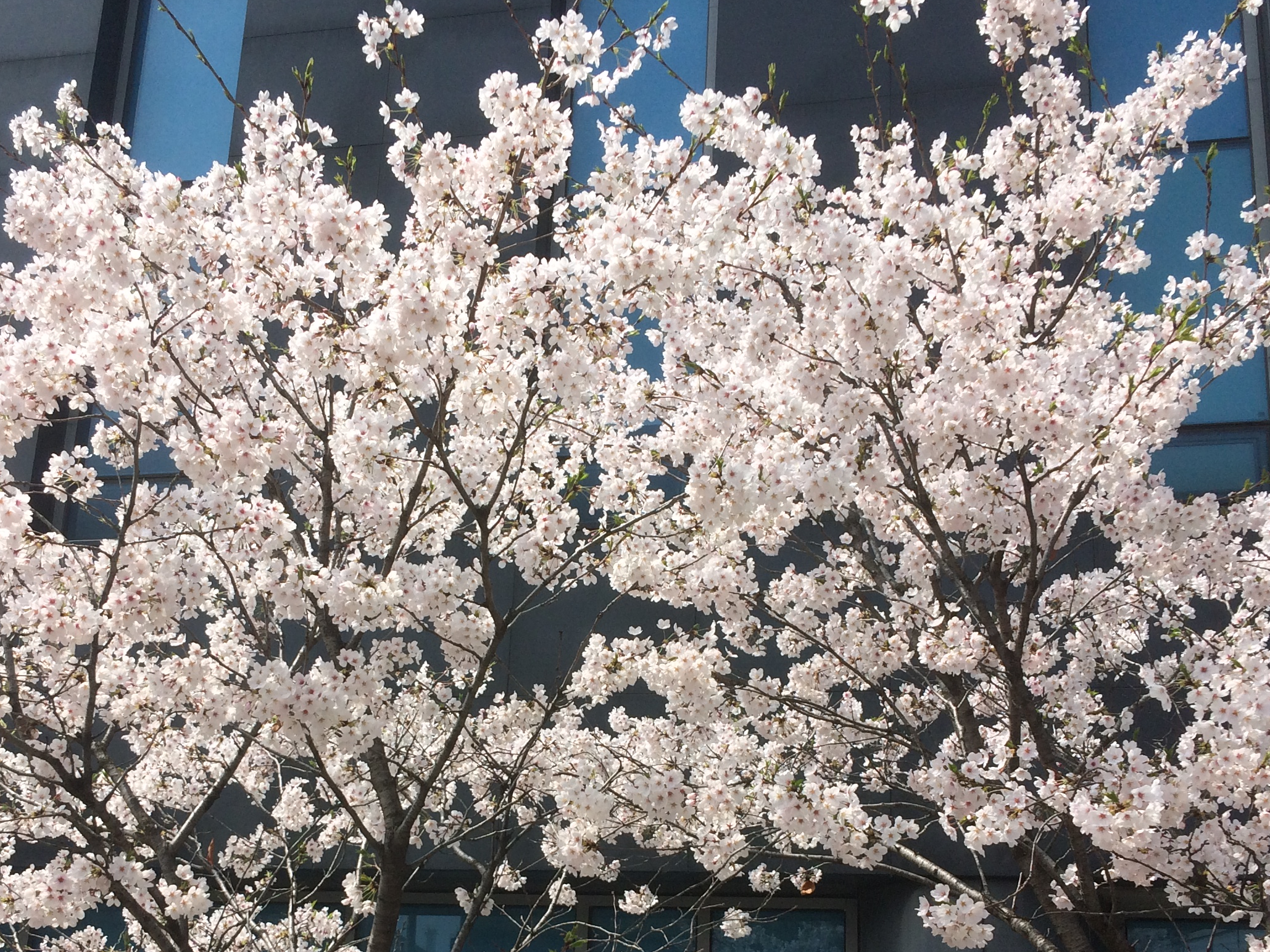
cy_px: 689
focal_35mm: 46
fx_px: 1687
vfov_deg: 31.1
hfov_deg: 41.2
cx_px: 557
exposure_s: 1/2283
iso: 32
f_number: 2.2
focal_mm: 4.15
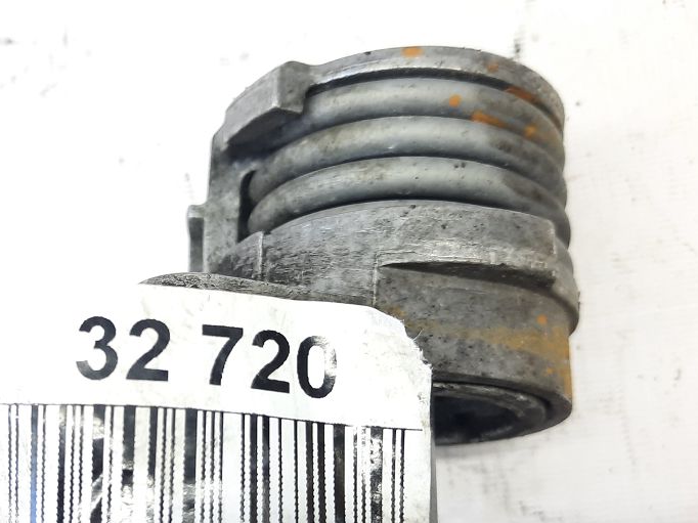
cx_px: 130
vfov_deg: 32.6
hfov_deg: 41.0
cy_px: 346
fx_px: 887
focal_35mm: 44
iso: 125
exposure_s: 1/50
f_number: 2
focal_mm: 4.6
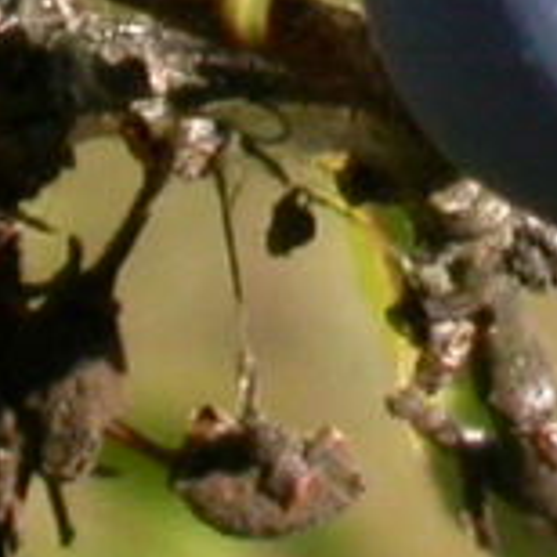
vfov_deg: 1.7
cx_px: 886
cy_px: -391
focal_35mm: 1044
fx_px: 19006
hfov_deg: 1.7
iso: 100
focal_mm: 23.7
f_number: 6.8
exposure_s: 1/172
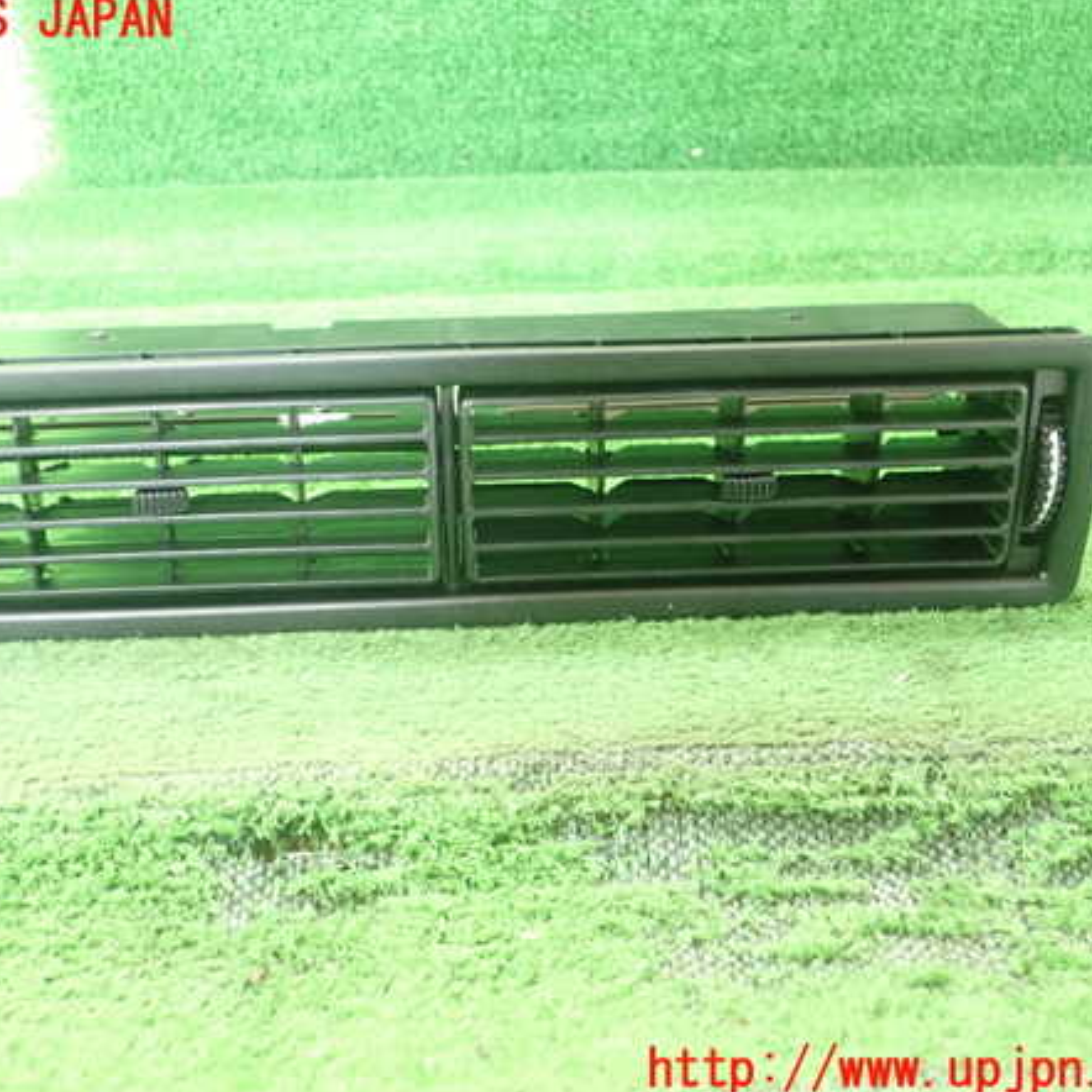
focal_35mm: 36
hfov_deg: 45.9
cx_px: 464
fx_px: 1285
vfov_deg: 46.0
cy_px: 546
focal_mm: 5.5
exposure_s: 1/80
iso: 800
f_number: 2.3
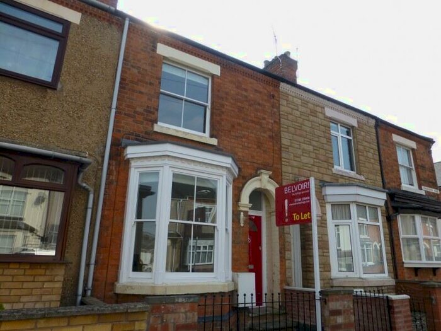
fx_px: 306
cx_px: 220
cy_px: 166
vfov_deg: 56.8
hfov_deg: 71.6
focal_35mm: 24
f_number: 4
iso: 100
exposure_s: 1/400
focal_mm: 4.3
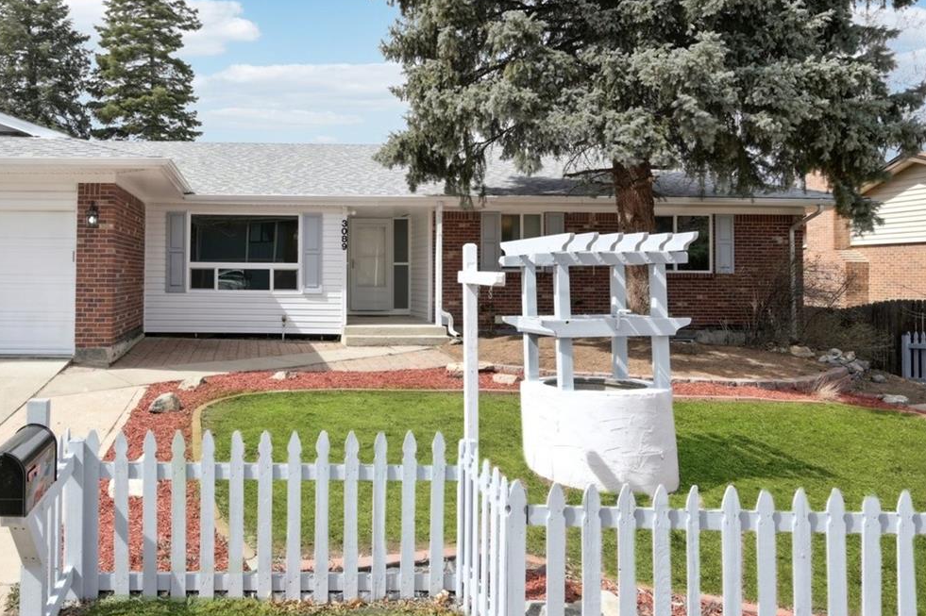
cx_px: 267
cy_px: 252
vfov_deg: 42.1
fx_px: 797
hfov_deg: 58.1
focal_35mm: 31
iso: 100
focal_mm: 19
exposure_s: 1/200
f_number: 8
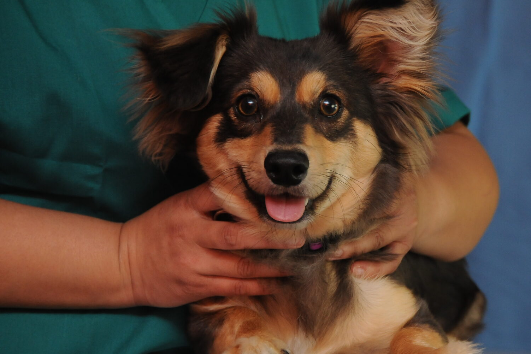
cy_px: 192
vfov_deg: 6.2
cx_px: 344
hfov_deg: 9.3
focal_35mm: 221
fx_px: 3259
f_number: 5.3
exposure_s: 1/100
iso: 800
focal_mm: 112
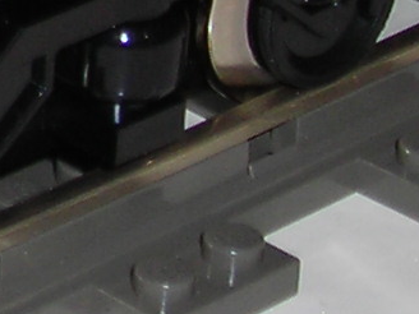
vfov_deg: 4.8
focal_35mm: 300
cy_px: -454
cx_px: -784
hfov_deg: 6.1
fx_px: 3631
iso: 50
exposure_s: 1/60.1
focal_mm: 6.3
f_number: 3.2
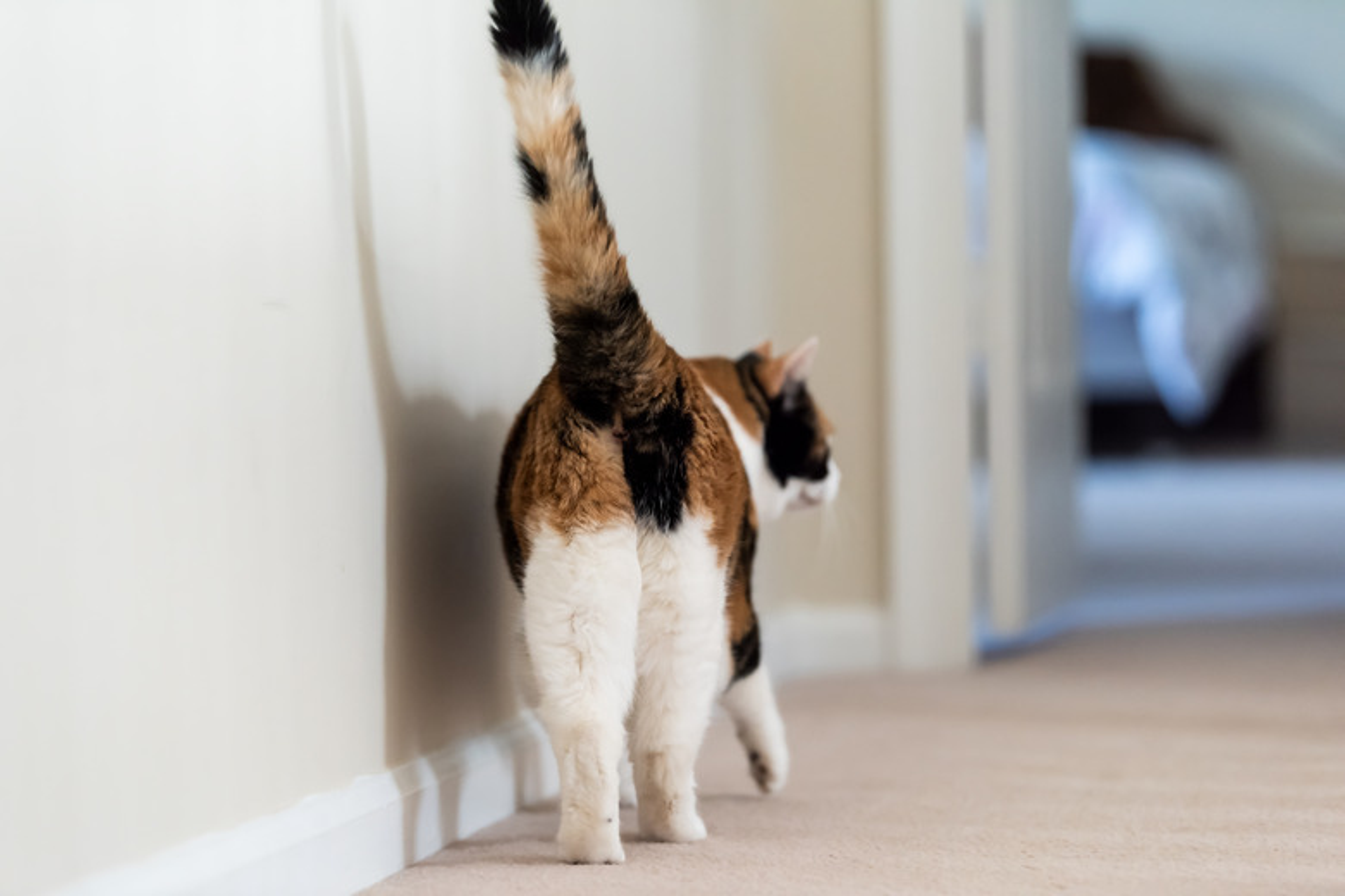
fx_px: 4670
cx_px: 672
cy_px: 448
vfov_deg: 11.0
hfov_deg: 16.4
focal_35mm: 125
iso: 2000
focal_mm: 125
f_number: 2.8
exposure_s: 1/250
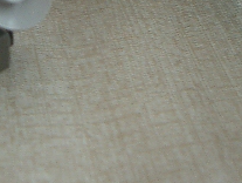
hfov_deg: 18.1
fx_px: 756
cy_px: -67
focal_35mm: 108
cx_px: 74
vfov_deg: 13.2
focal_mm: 5.8
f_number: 2.6
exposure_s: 1/40
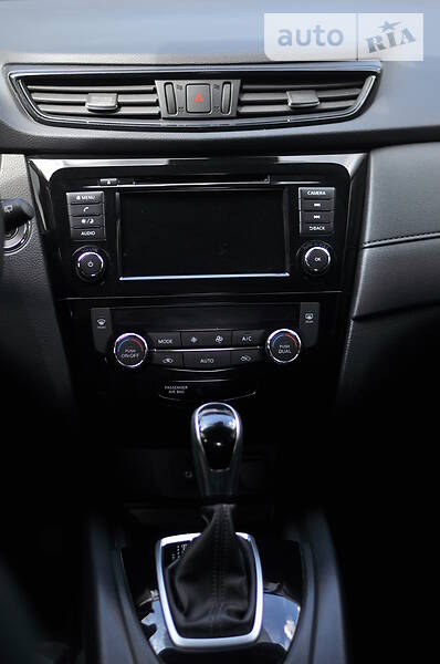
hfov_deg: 18.1
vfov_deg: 27.0
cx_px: 220
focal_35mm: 75
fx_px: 1380
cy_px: 332
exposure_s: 1/1000
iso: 250
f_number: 1.8
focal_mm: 50
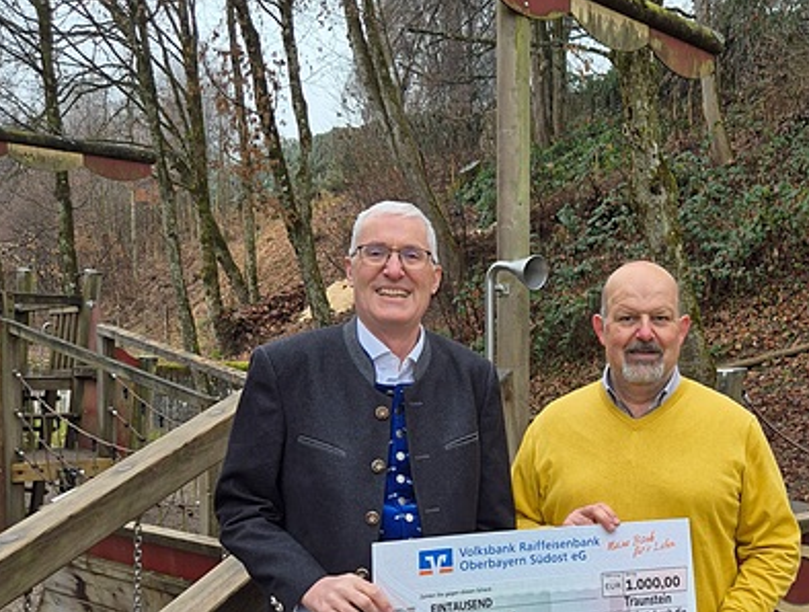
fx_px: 820
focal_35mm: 35
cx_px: 610
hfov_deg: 50.3
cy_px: 420
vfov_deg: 40.3
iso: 64
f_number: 1.8
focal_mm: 5.4
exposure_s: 1/180
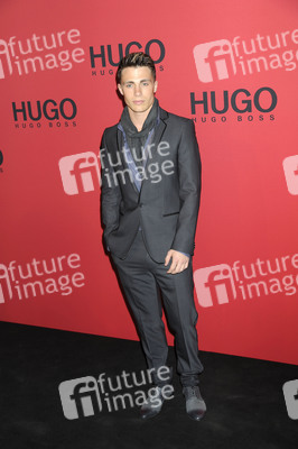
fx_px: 647
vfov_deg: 38.2
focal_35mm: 52
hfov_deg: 25.9
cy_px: 224
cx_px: 149
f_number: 5.6
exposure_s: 1/160
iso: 400
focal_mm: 52
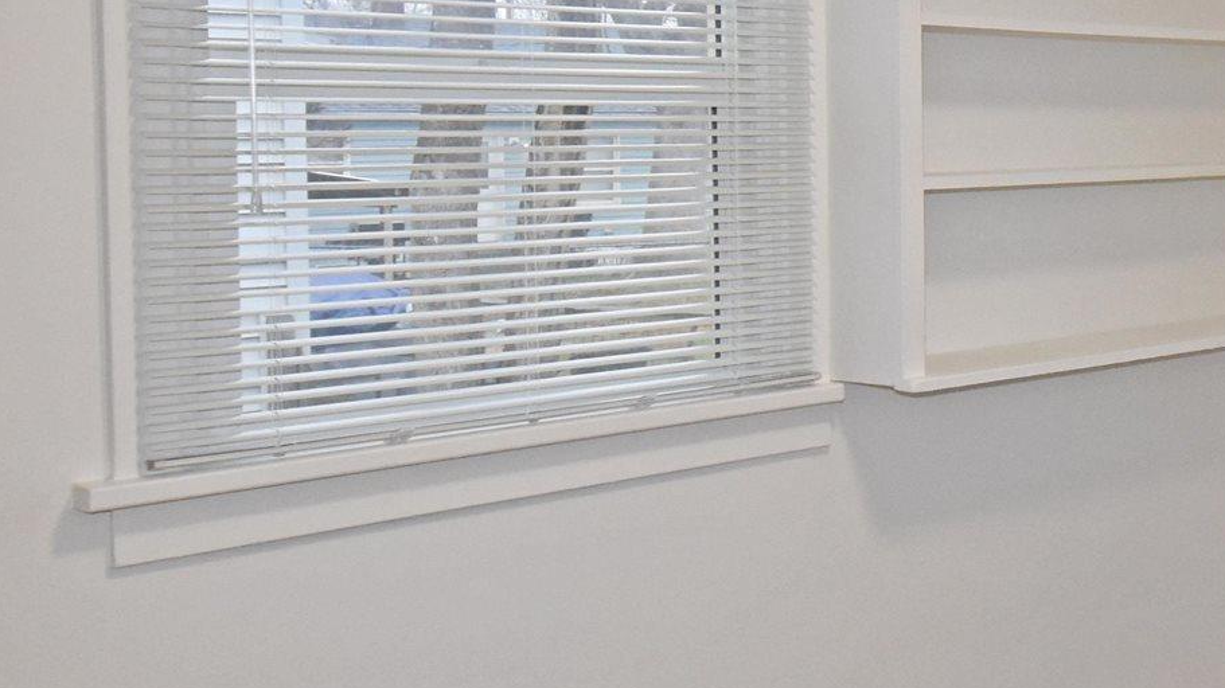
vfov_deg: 22.4
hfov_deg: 33.4
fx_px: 1721
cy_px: 169
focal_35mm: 53
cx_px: 1394
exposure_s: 1/100
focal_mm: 10
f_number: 5
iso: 800
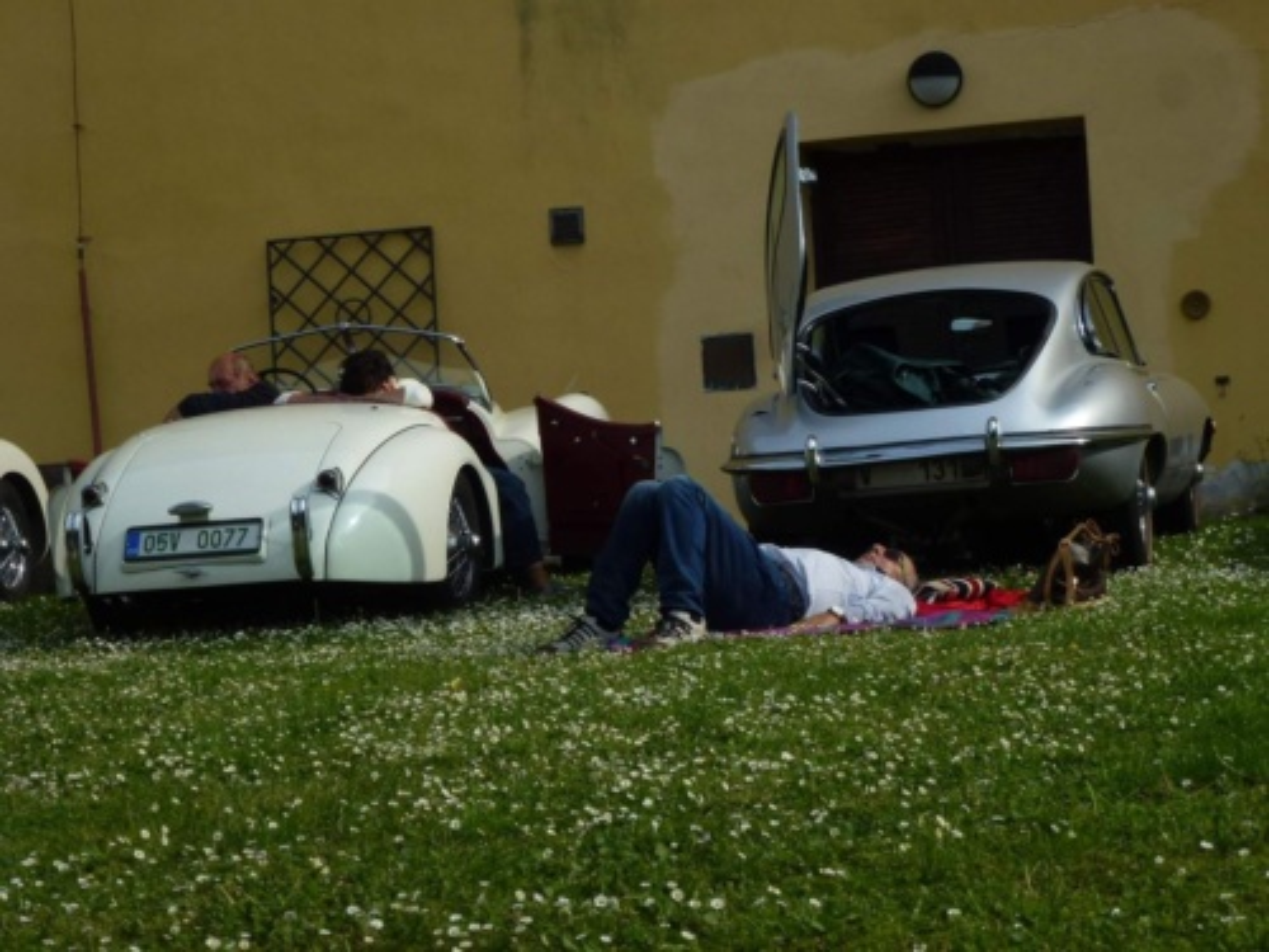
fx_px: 3263
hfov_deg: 22.0
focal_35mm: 89
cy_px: 476
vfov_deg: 16.6
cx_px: 634
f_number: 4.9
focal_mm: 16
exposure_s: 1/640
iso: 100
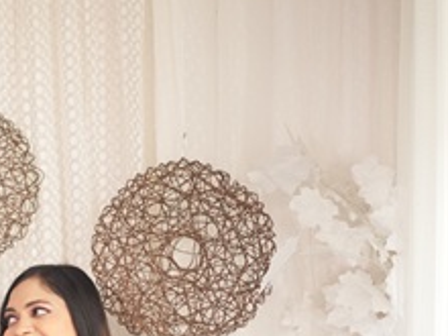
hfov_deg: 12.8
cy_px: 339
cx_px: 8
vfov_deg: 9.6
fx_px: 1980
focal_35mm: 153
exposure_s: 1/125
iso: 640
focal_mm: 50
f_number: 1.8
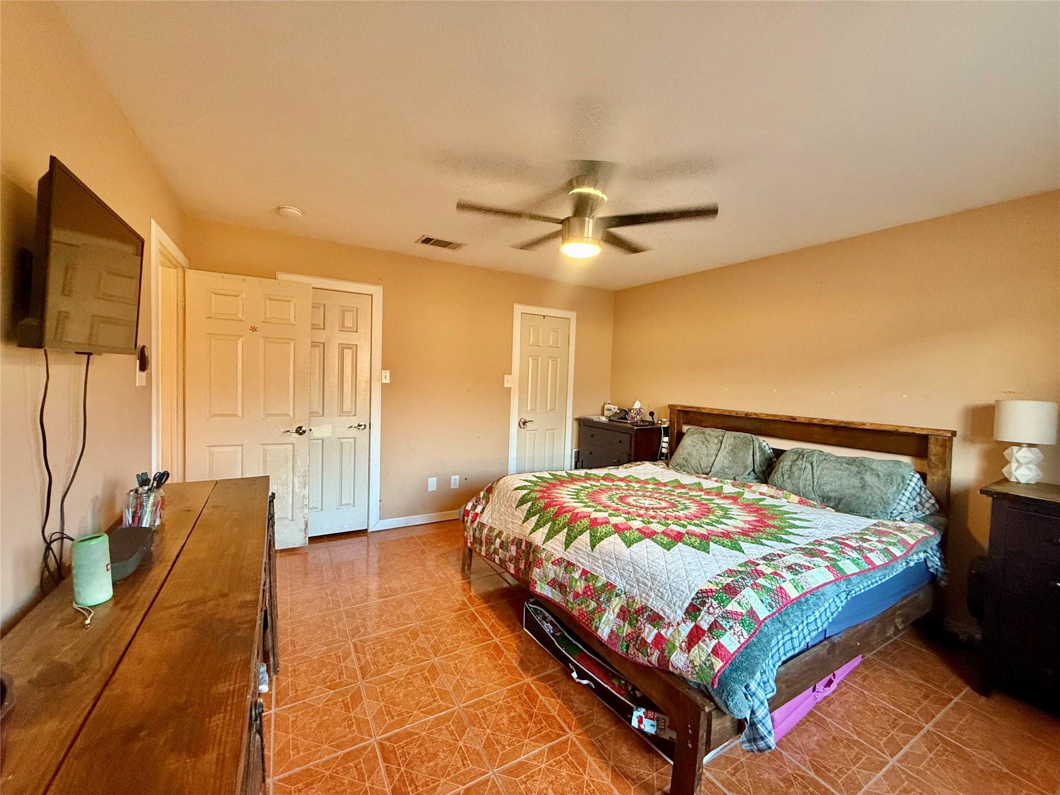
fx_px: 429
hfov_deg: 102.1
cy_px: 398
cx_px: 530
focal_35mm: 14
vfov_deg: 85.7
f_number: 2.2
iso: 400
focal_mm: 2.22
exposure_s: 1/60
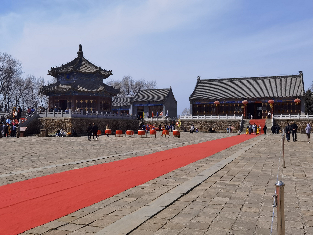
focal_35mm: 36
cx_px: 156
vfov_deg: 39.7
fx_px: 325
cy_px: 118
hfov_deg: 51.4
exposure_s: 1/10000
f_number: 1.9
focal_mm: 6.71
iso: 50
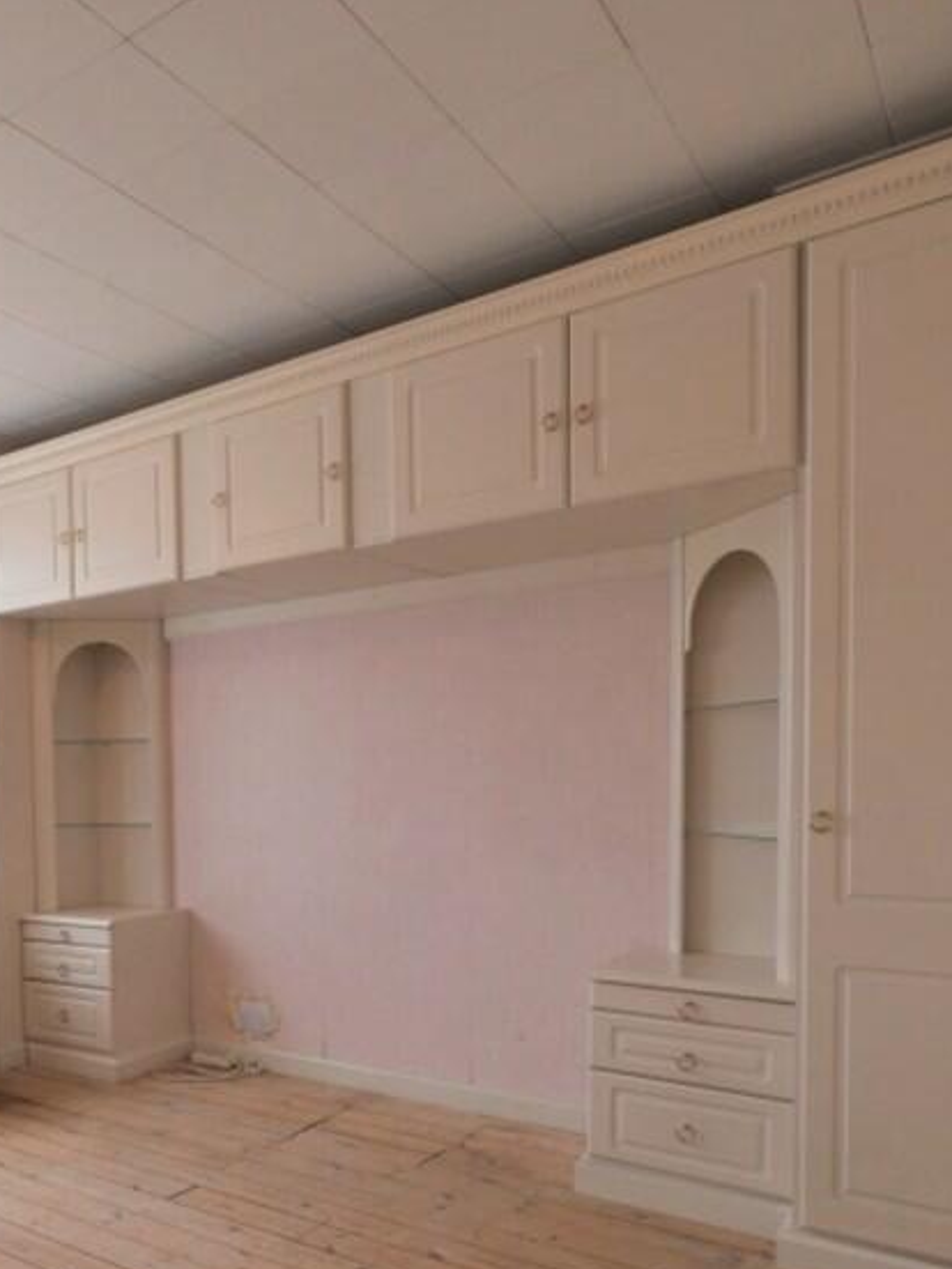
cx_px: 115
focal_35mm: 26
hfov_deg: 48.2
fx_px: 953
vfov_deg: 65.9
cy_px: 822
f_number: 4
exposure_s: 1/60
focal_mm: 7
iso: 250
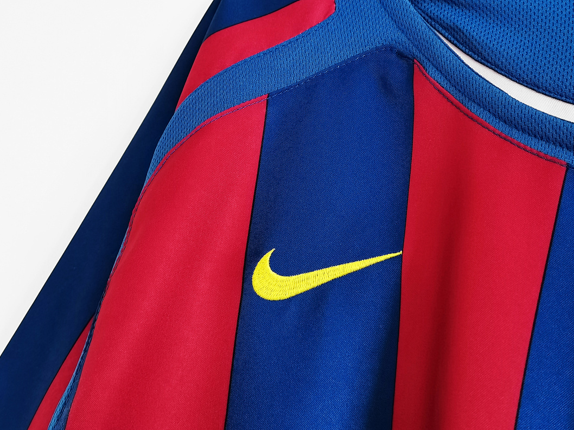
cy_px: 219
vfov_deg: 30.3
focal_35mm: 48
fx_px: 796
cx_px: 286
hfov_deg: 39.7
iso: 320
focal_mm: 5.58
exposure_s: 1/50
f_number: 1.8
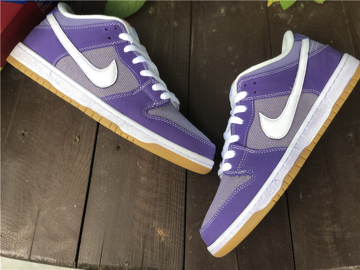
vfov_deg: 28.0
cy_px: 135
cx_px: 180
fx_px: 541
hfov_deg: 36.8
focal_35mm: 52
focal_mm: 6
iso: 32
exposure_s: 1/120
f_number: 2.4
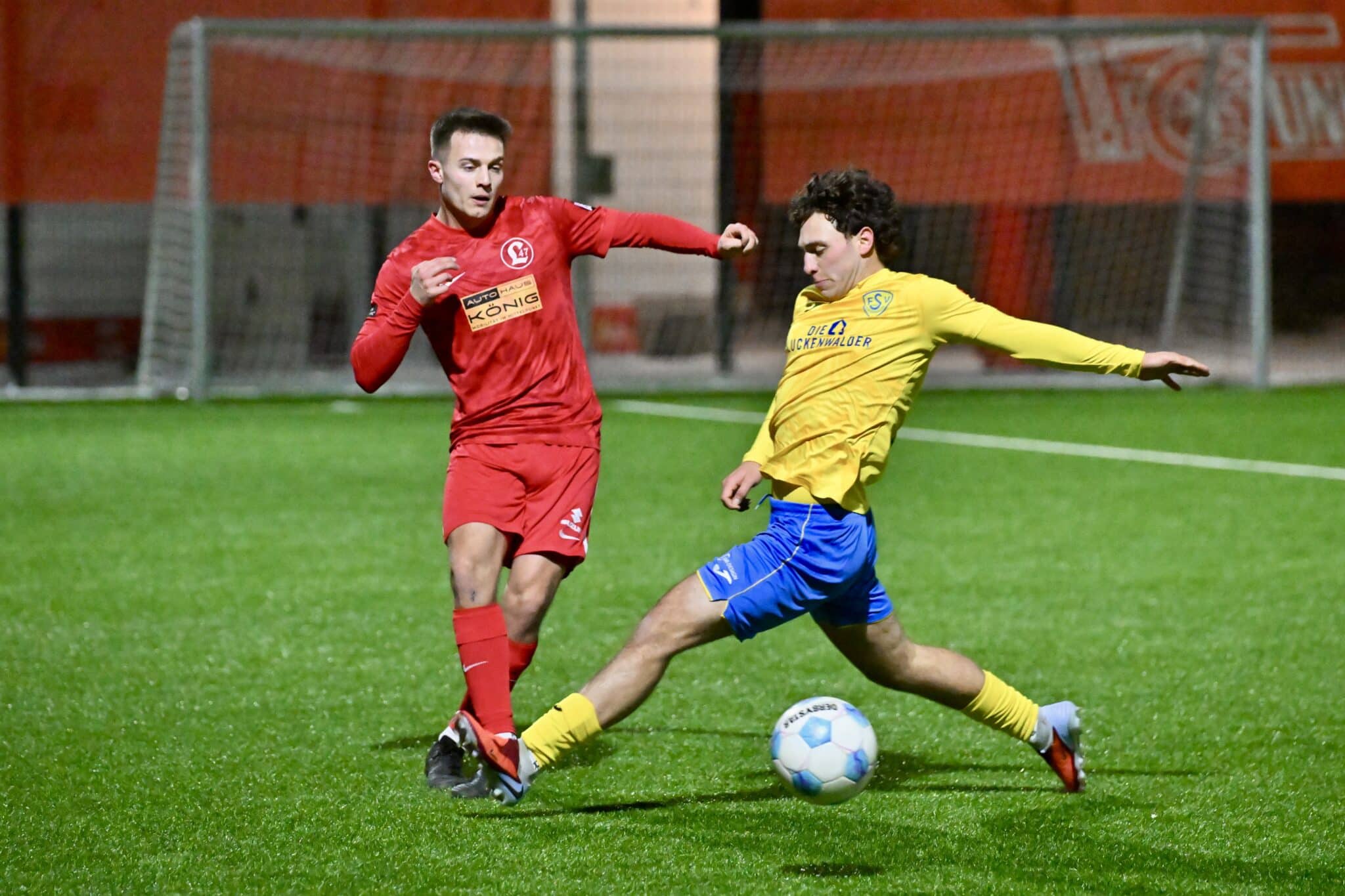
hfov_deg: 12.8
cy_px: 448
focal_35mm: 160
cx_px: 672
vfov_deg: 8.6
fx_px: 5977
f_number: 3.2
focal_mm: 160
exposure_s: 1/1250
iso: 10000
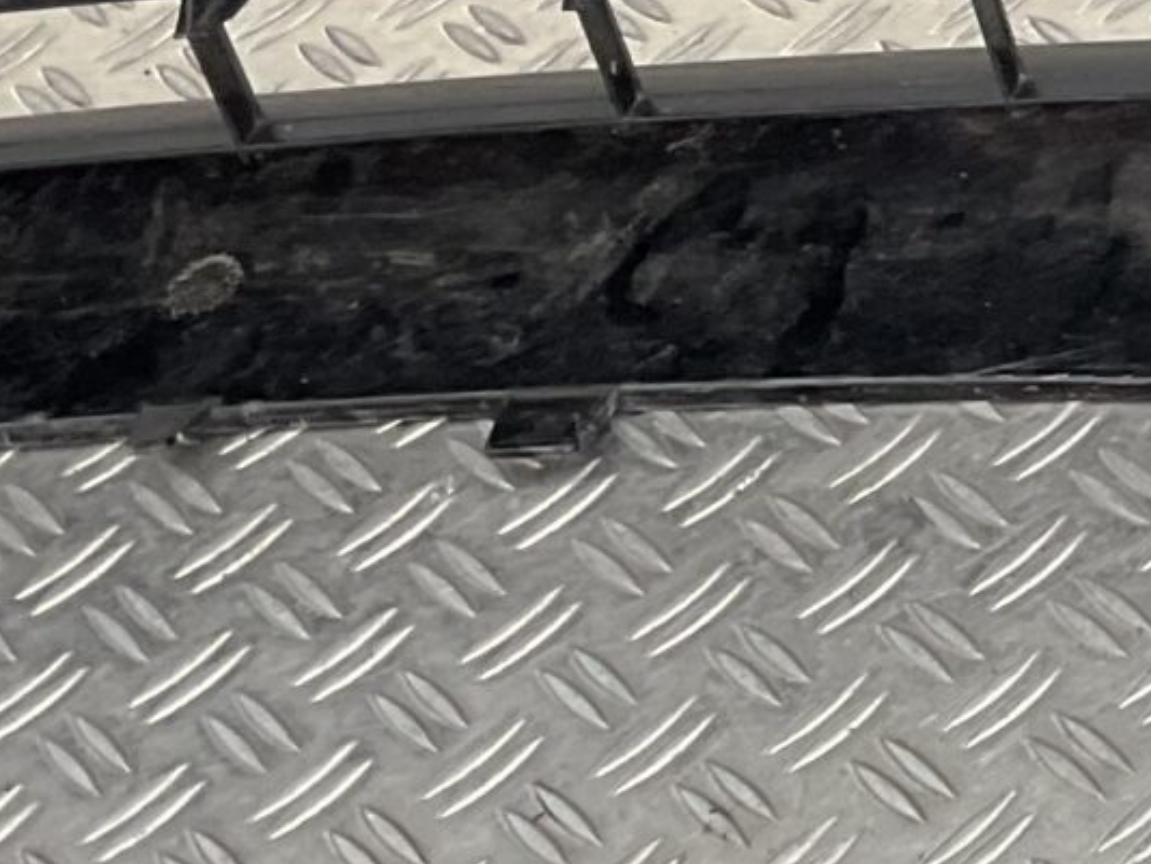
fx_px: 4624
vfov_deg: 10.6
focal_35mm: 139
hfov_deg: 13.0
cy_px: 39
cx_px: 2002
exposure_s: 1/100
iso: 32
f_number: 1.8
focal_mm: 3
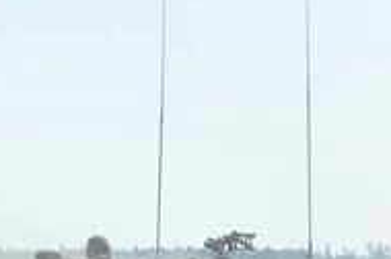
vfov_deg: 5.0
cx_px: 346
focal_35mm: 274
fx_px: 2971
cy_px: 223
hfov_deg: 7.5
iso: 400
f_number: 8
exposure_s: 1/800
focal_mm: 80
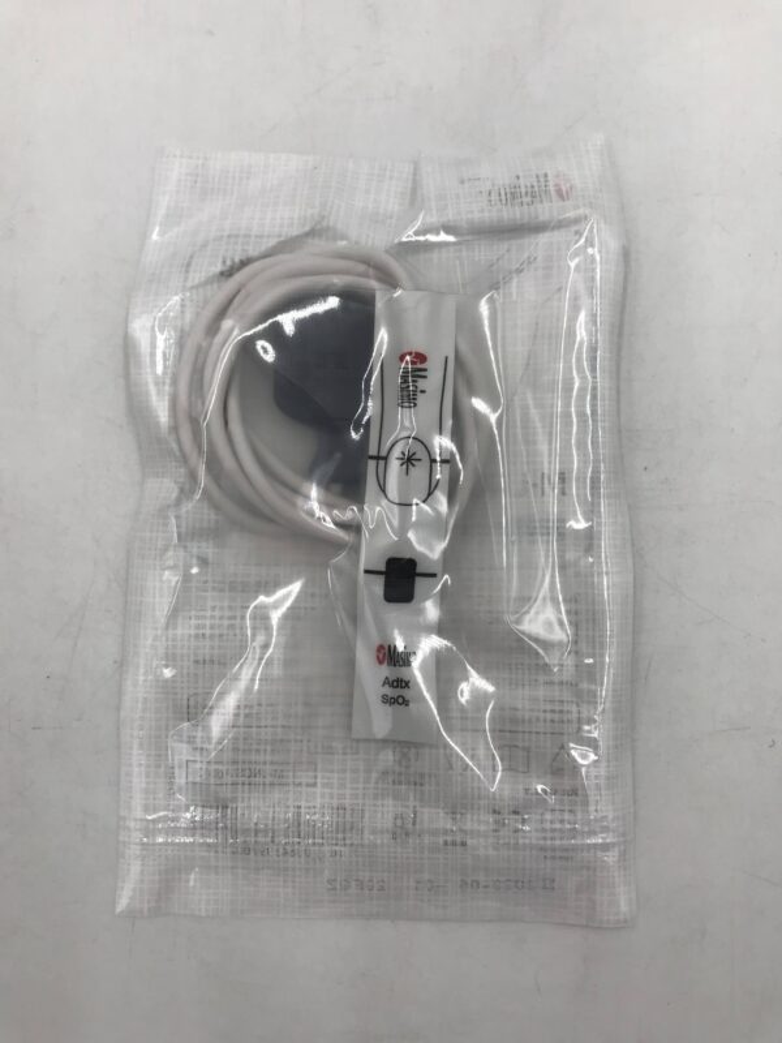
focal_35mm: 28
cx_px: 391
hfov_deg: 49.7
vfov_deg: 63.4
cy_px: 522
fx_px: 843
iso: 25
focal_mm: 3.99
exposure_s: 1/120
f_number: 1.8
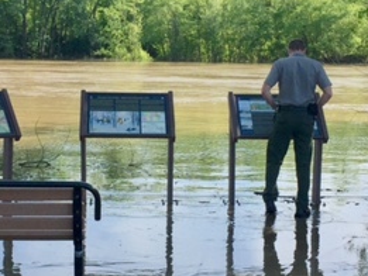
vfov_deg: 20.7
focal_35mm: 71
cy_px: 125
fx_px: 755
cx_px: 144
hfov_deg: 27.3
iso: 32
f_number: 2.2
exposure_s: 1/1236
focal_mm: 4.15
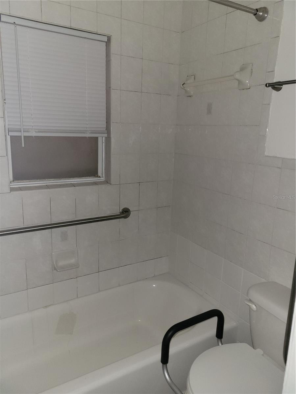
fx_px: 296
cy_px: 197
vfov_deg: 67.3
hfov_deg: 53.1
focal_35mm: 26
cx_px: 148
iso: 80
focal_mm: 5.4
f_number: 1.8
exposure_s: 1/24.6
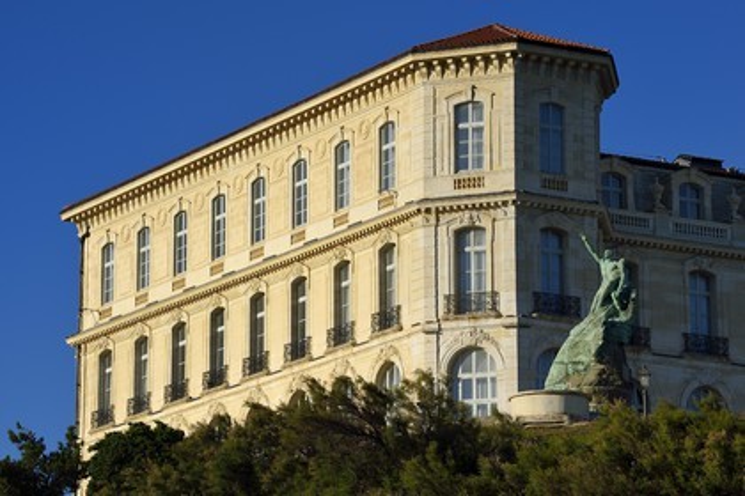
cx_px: 372
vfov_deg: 9.1
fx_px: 3104
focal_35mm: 150
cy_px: 248
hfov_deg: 13.7
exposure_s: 1/500
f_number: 11
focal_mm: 150
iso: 200
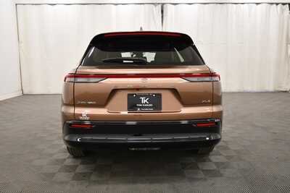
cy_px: 96
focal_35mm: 30
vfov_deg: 43.6
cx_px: 145
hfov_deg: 61.9
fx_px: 242
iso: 1000
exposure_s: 1/125
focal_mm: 20
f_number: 5.6
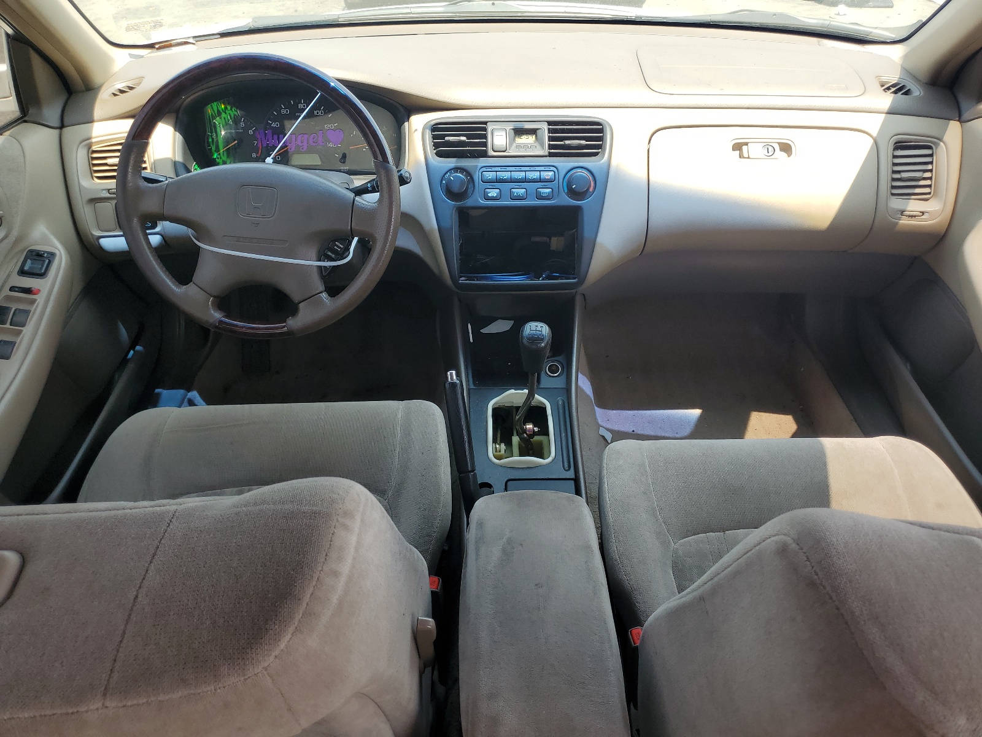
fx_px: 738
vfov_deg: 53.1
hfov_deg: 67.3
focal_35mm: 26
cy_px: 368
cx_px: 491
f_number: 1.5
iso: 50
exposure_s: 1/385
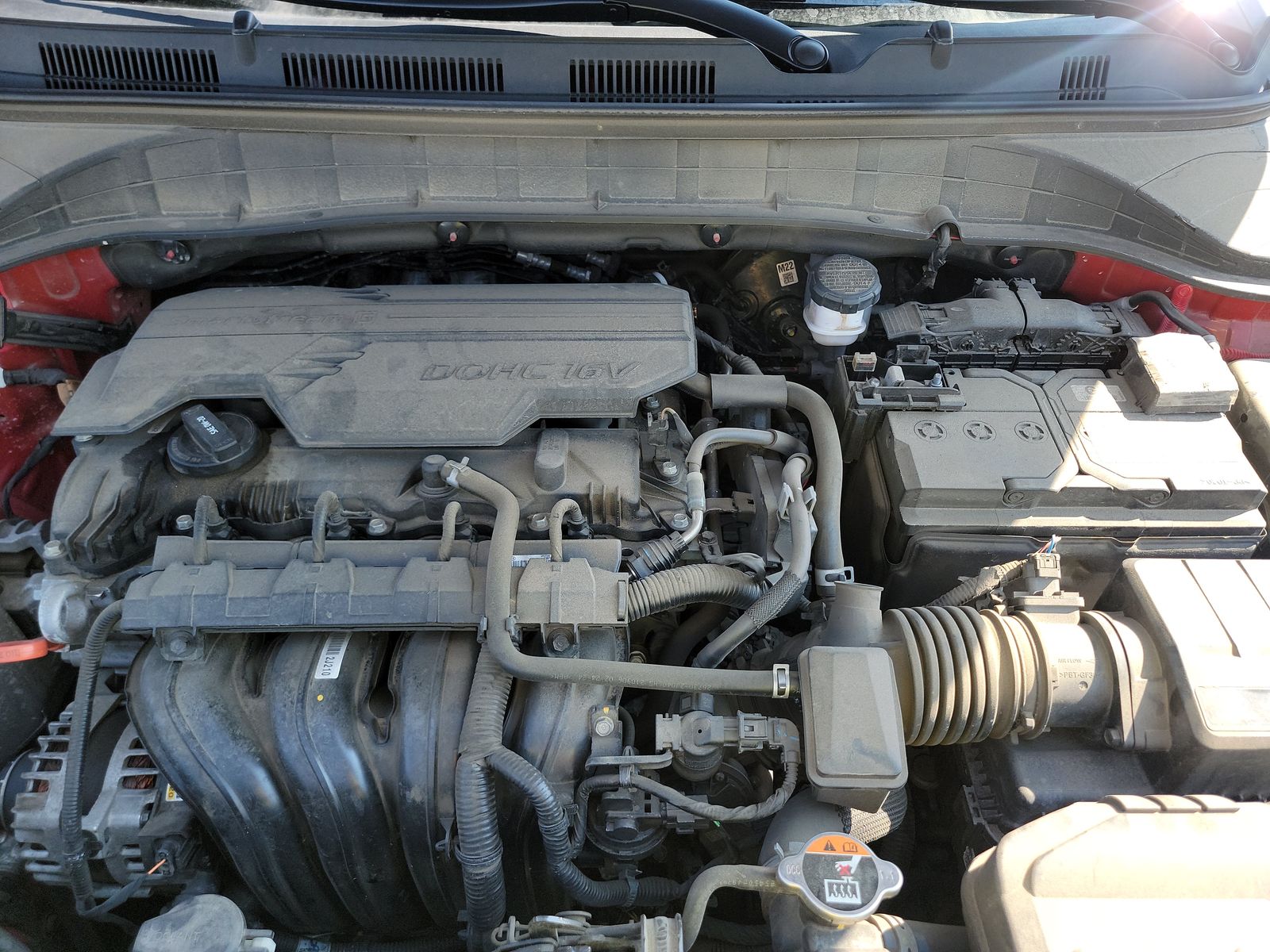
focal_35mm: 24
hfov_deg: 71.6
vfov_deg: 56.8
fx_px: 881
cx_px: 635
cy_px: 476
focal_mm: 6.7
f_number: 1.8
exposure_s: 1/119
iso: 51
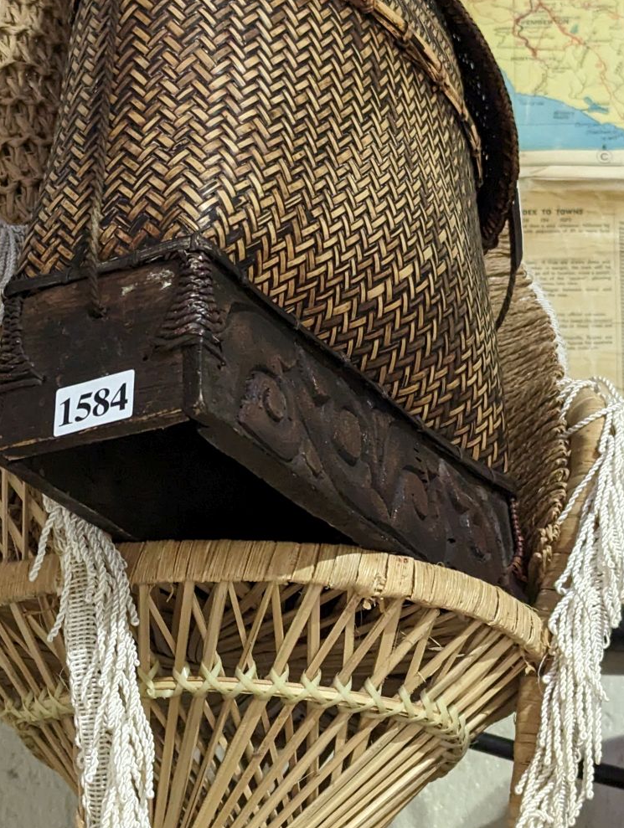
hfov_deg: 15.0
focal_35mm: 99
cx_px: 213
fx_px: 2373
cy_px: 458
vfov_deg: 19.8
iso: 1284
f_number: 1.85
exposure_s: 1/76.1
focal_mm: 6.81
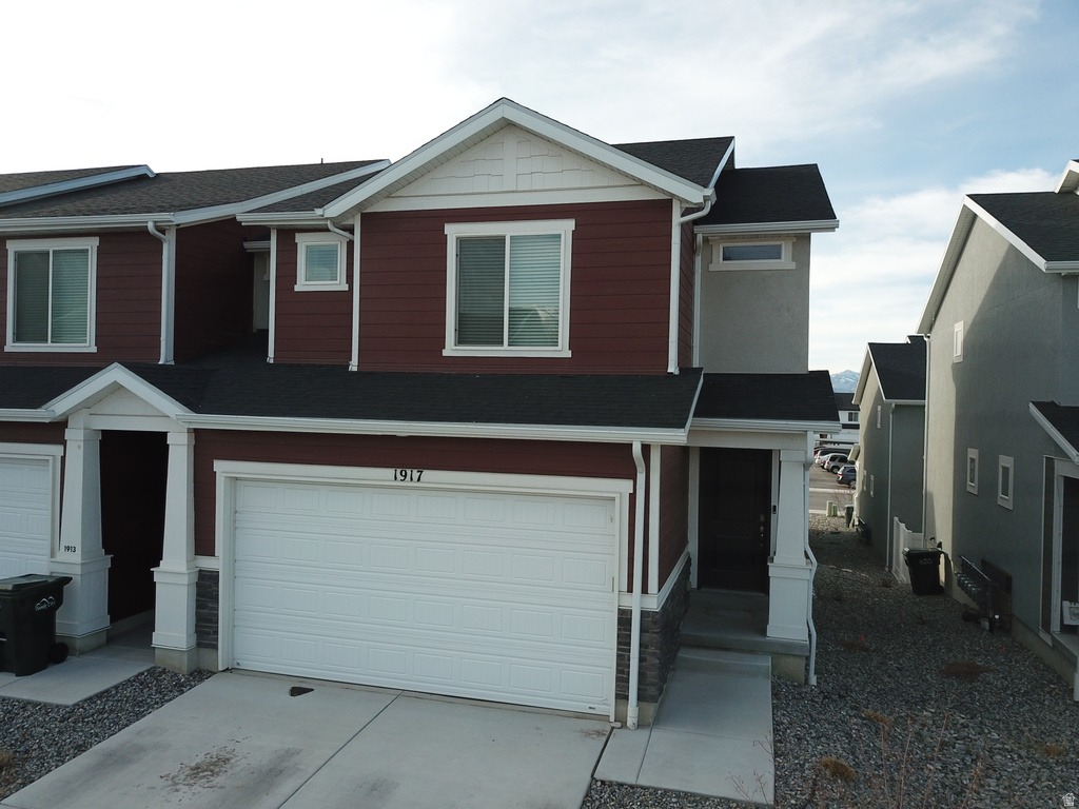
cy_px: 404
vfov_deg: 53.1
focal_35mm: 26
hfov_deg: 67.3
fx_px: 810
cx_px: 540
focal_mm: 4.73
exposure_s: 1/831
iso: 100
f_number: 2.2
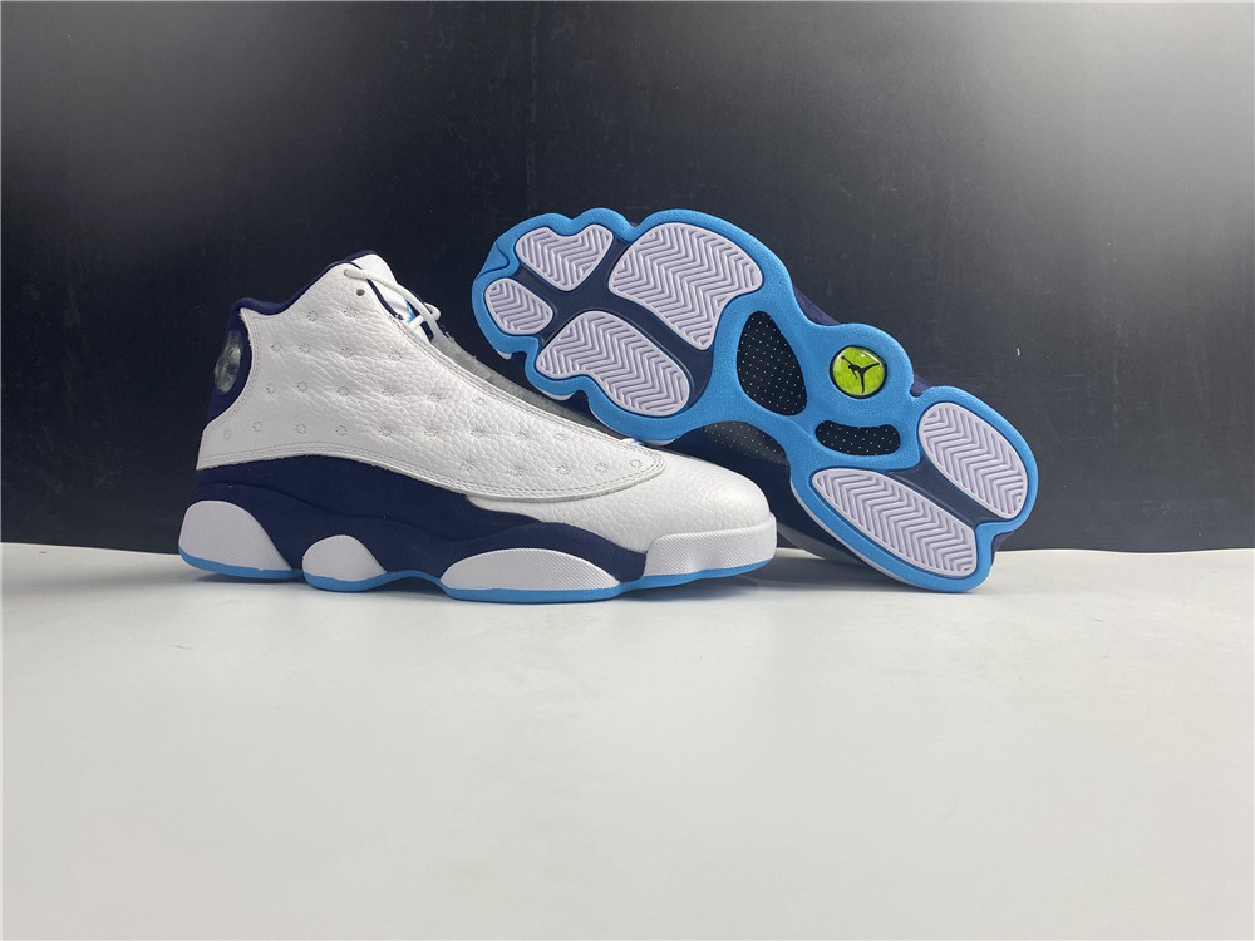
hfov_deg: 67.3
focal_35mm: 26
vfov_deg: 53.1
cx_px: 628
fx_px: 943
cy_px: 470
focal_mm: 4.25
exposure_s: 1/121
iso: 50
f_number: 1.8
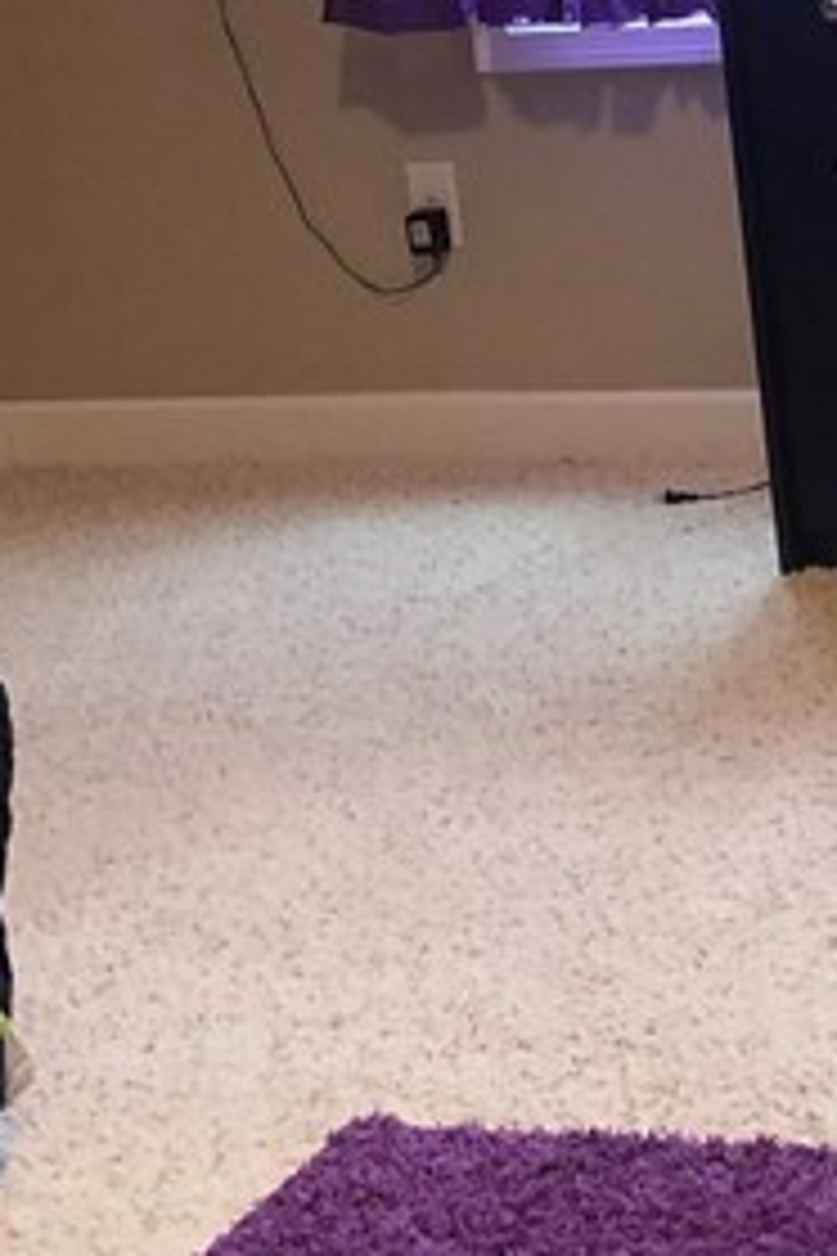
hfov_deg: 12.6
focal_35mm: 107
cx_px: 842
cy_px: -36
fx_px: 3731
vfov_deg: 18.5
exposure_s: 1/17
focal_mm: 4
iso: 40
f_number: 1.8
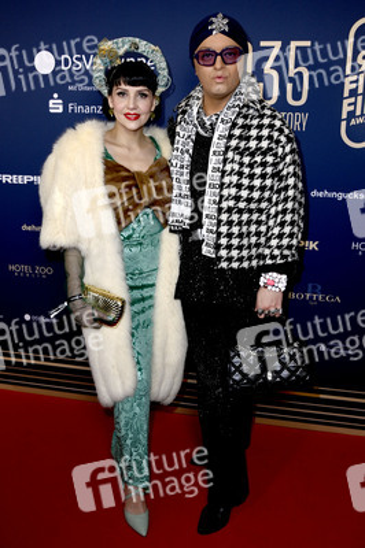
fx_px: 487
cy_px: 274
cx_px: 182
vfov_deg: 58.8
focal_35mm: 32
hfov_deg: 41.0
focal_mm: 32
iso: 400
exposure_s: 1/250
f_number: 5.6
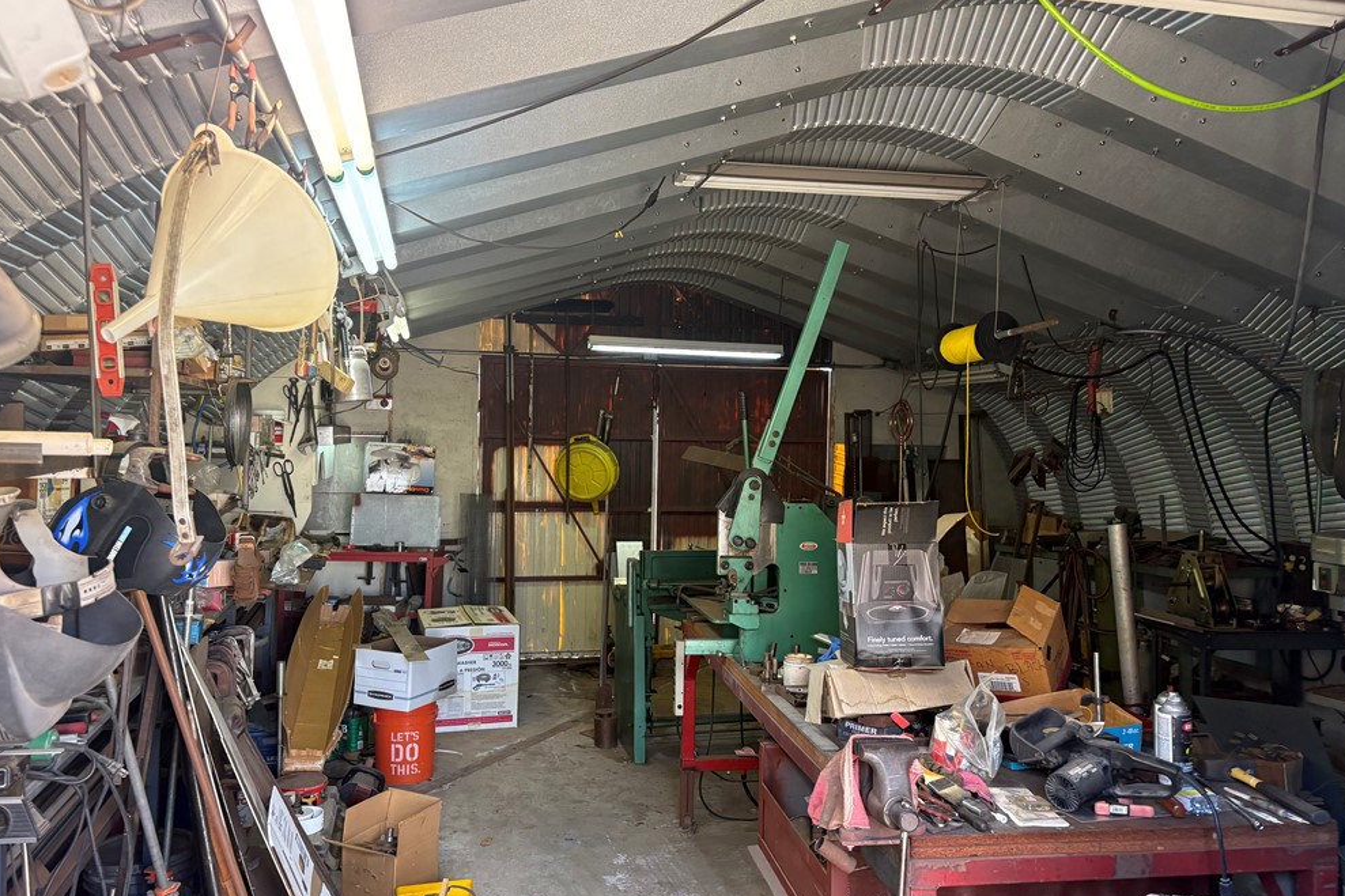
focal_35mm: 28
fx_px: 1046
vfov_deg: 46.4
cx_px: 669
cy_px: 434
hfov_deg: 65.5
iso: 160
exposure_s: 1/120
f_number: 1.6
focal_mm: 5.96
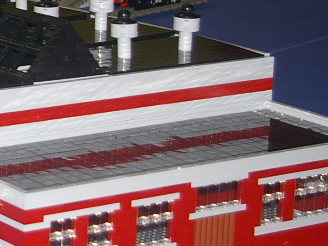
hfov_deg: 11.1
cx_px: -226
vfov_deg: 8.8
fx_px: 1592
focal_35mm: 168
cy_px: -1
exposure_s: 1/45
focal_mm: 28
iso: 200
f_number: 4
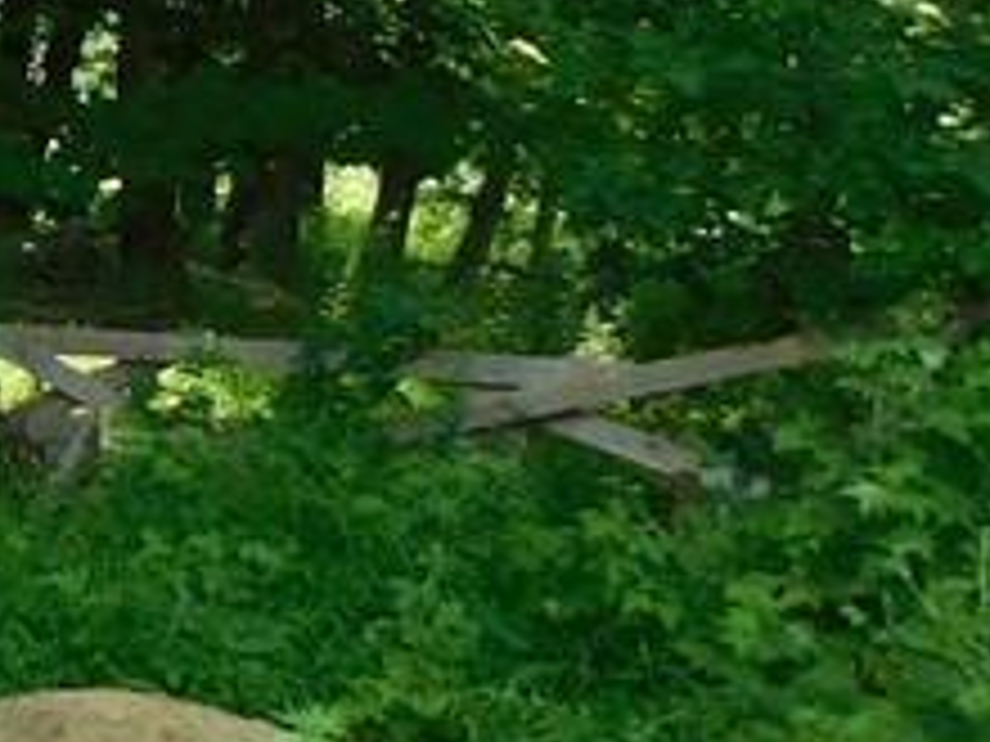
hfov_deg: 14.0
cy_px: -112
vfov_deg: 13.5
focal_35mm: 107
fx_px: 3060
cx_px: -1238
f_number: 3
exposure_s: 1/200
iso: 125
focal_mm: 4
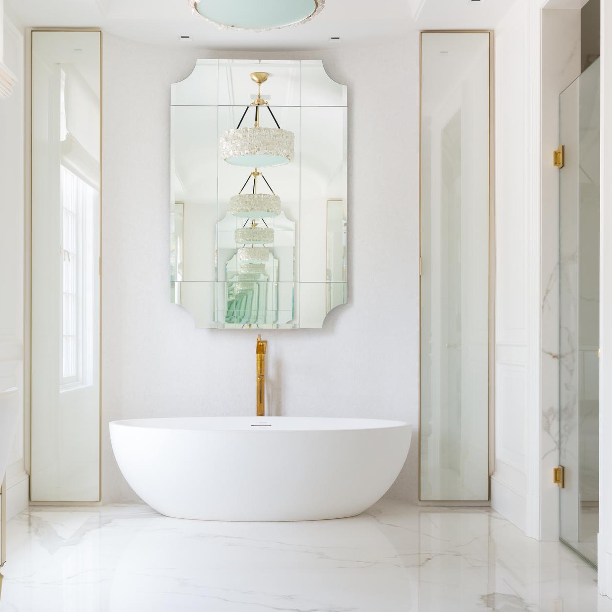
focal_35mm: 42
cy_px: 315
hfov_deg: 39.9
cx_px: 251
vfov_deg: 40.0
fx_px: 840
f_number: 10
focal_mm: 30
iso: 400
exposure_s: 1/160
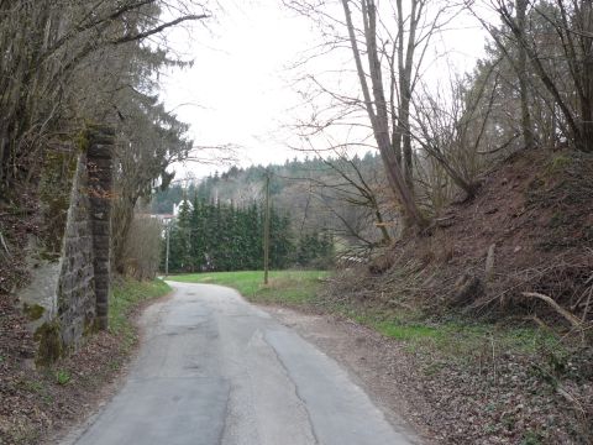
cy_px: 222
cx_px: 296
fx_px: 651
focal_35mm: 38
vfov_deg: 37.7
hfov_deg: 49.0
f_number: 4
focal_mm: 5.2
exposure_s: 1/125
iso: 100
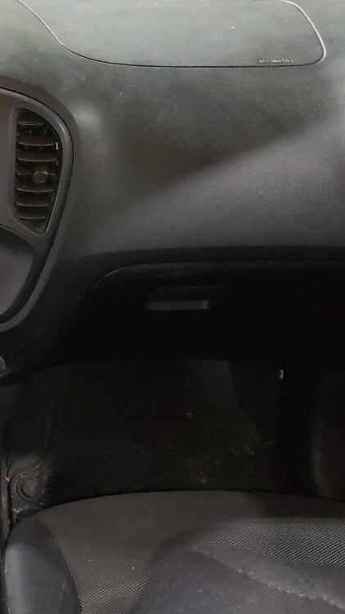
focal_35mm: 61
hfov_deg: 17.9
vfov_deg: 33.4
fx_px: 992
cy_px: 488
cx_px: -154
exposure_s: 1/24
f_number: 1.5
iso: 432
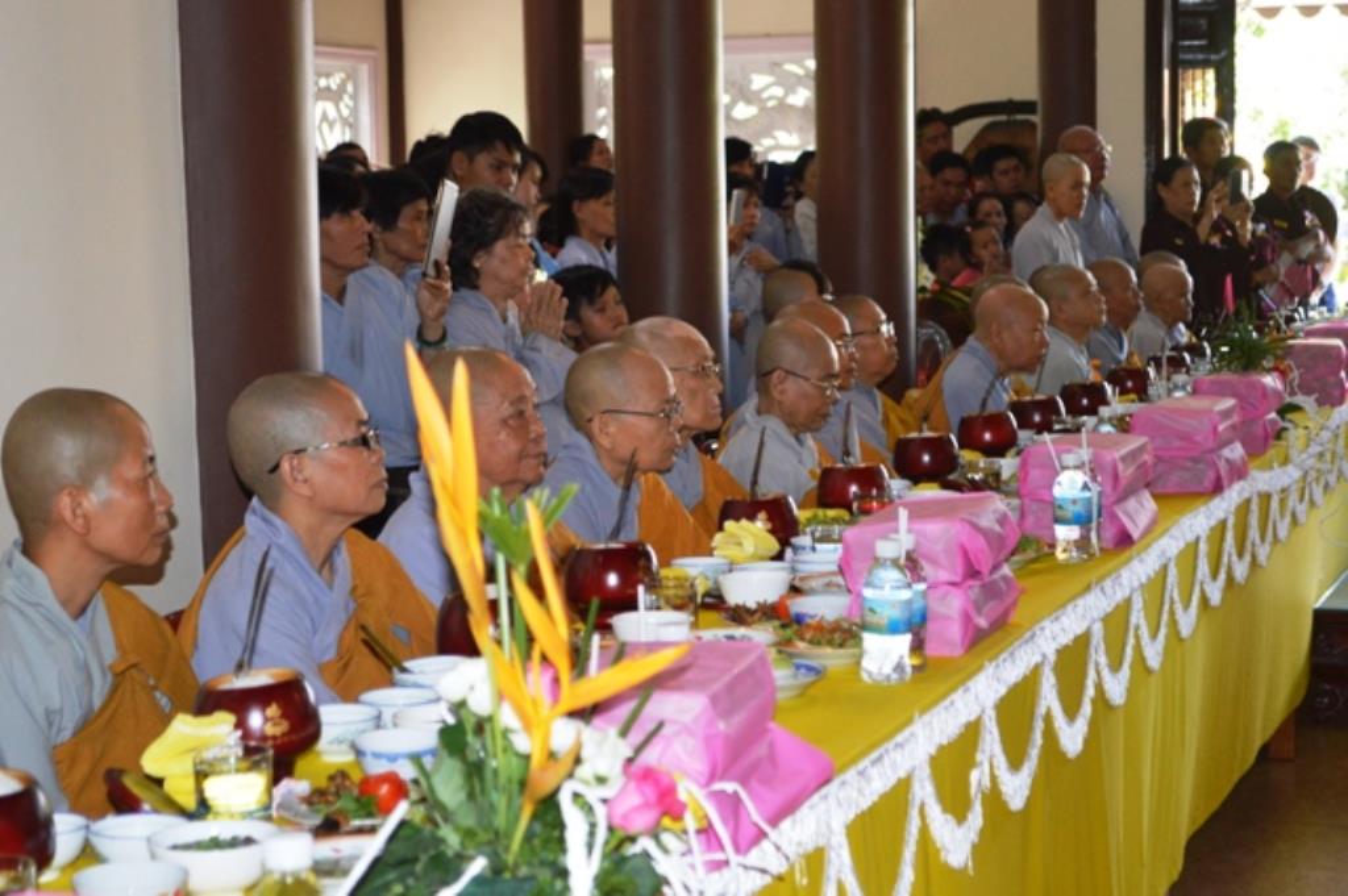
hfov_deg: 29.3
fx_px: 2582
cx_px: 674
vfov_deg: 19.7
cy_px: 448
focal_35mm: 69
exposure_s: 1/60
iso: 1400
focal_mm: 46
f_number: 5.3
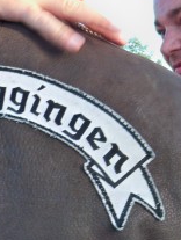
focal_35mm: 108
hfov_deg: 13.2
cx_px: -70
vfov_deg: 17.7
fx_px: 751
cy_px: 245
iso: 80
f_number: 3.5
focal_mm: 6.2
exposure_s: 1/60
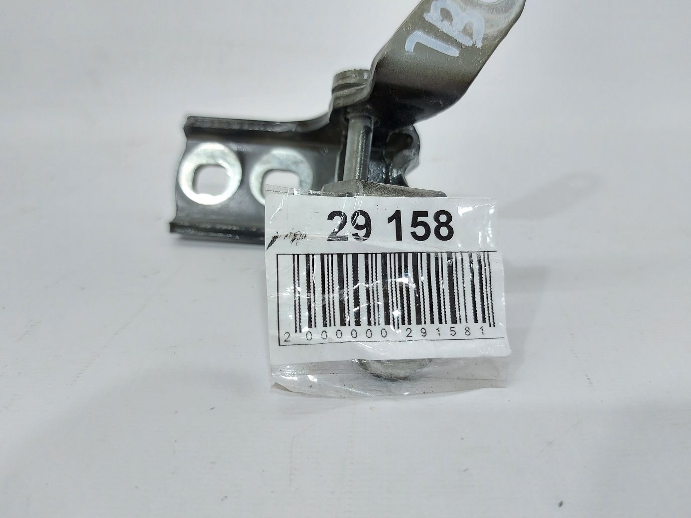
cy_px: 259
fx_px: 479
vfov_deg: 56.8
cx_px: 346
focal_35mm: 24
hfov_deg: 71.6
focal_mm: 5.23
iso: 64
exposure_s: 1/50
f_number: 1.8
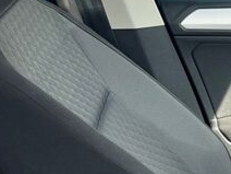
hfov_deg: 16.6
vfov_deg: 13.9
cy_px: 280
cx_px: 422
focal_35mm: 98
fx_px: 654
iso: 40
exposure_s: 1/252
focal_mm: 5.1
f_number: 1.6
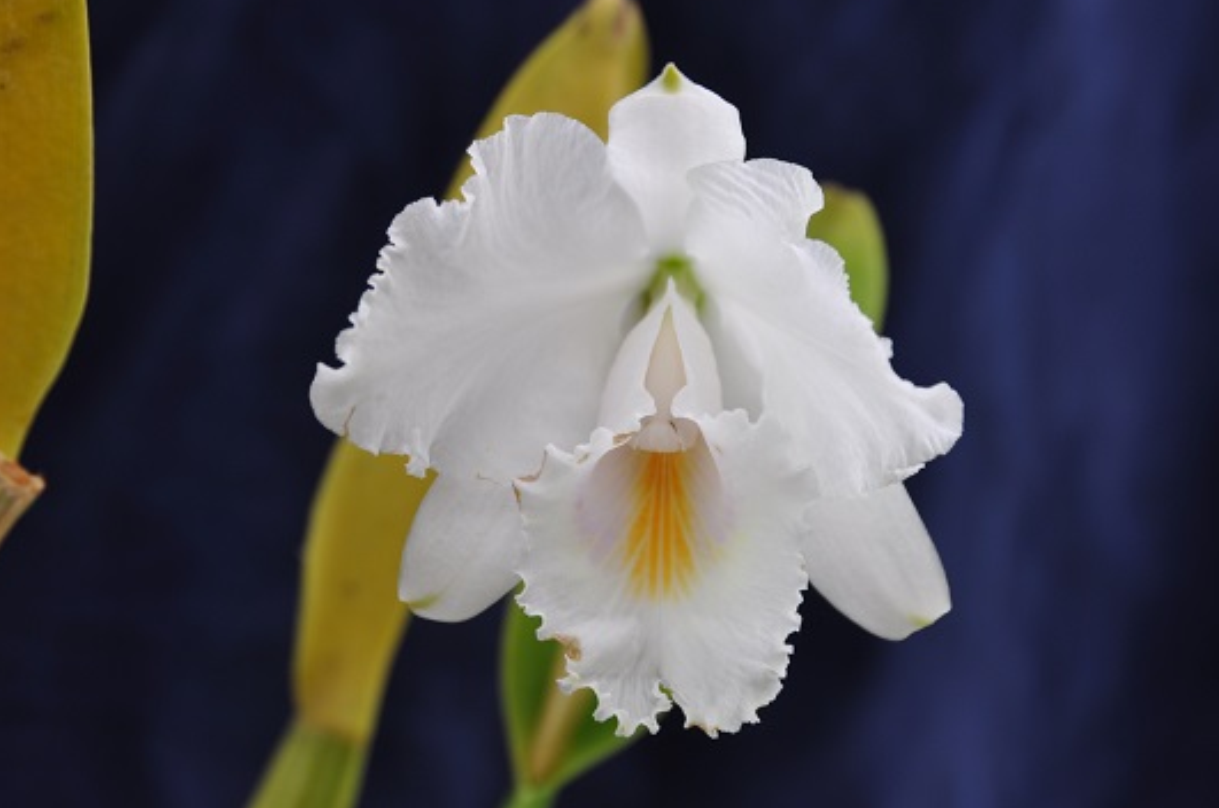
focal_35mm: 139
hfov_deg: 14.8
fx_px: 4698
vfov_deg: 9.8
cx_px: 677
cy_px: 383
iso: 200
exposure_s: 1/60
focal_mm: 82
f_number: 8
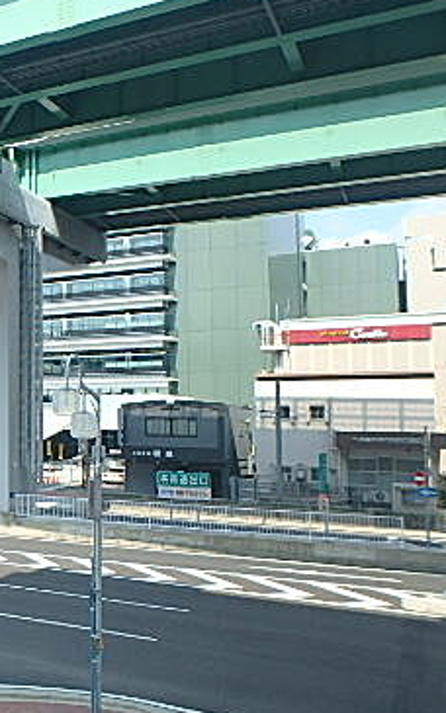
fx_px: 759
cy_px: 377
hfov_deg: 28.2
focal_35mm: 39
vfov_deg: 50.4
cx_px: -100
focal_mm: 3.7
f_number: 3.5
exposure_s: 1/640
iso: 125
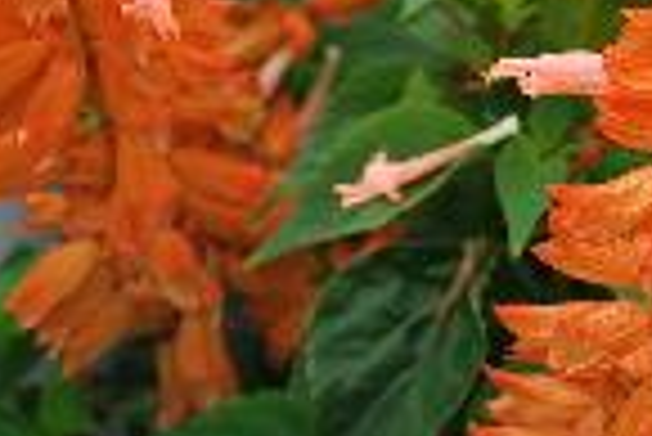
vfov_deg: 11.8
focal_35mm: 116
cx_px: 674
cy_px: 139
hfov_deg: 17.2
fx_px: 2103
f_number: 5
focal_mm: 28
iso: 200
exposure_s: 1/100
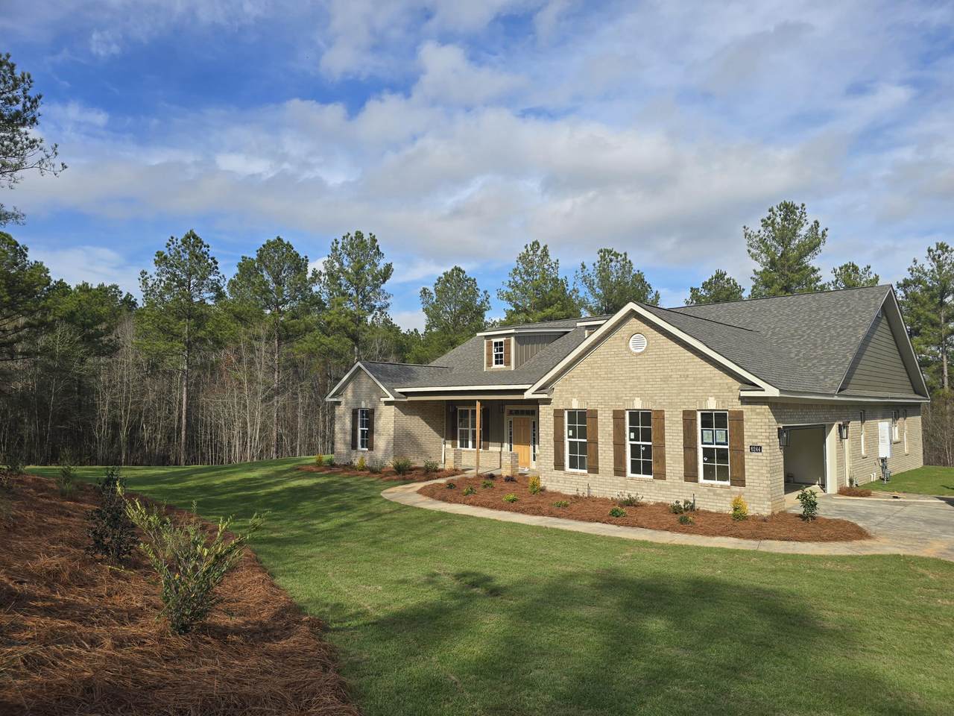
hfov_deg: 73.9
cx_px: 477
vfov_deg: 58.9
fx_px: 634
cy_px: 358
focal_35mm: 23
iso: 12
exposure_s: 1/833
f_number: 1.7
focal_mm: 6.3
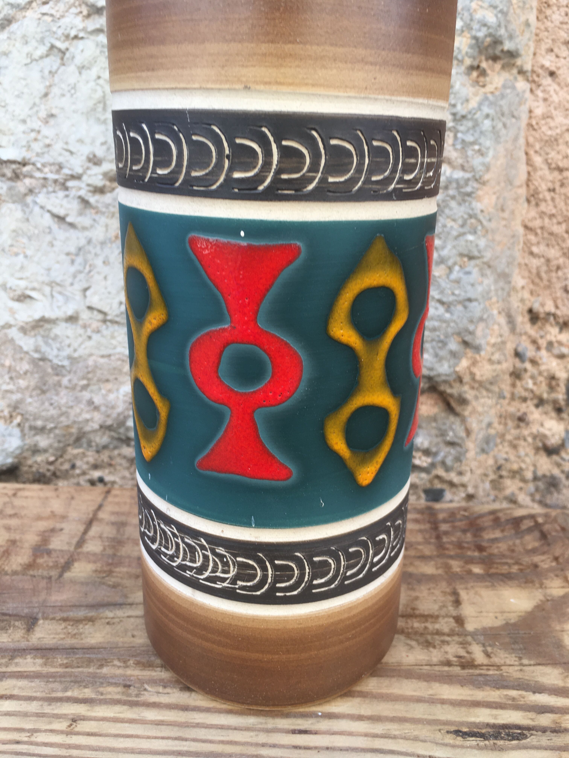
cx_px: 284
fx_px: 636
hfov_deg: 48.2
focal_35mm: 29
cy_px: 379
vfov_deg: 61.7
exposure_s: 1/120
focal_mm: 4.15
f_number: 2.2
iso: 25
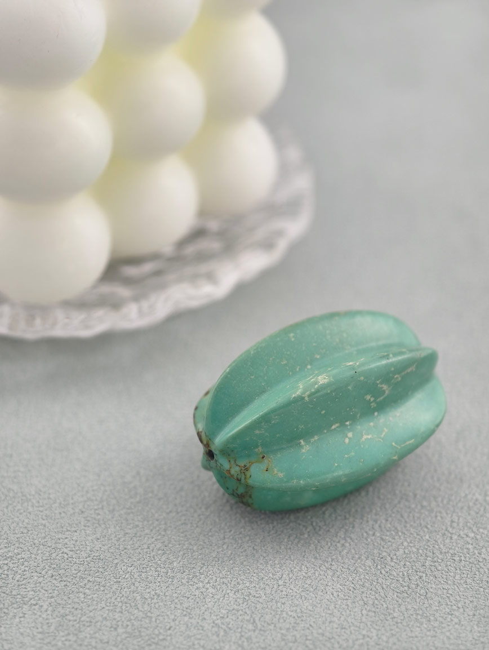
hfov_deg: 17.4
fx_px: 1597
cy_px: 325
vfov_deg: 23.0
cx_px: 244
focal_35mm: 85
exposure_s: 1/160
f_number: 2.67
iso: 125
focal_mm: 22.48
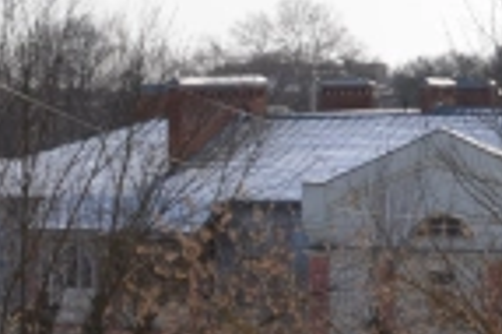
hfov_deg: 16.1
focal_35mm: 123
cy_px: 302
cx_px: -77
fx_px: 1713
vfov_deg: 11.1
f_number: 9
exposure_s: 1/200
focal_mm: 18
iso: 100
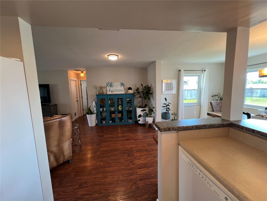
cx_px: 134
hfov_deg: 106.2
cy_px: 100
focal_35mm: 13
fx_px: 100
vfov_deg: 89.9
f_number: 1.8
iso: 200
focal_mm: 1.57
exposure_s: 1/120
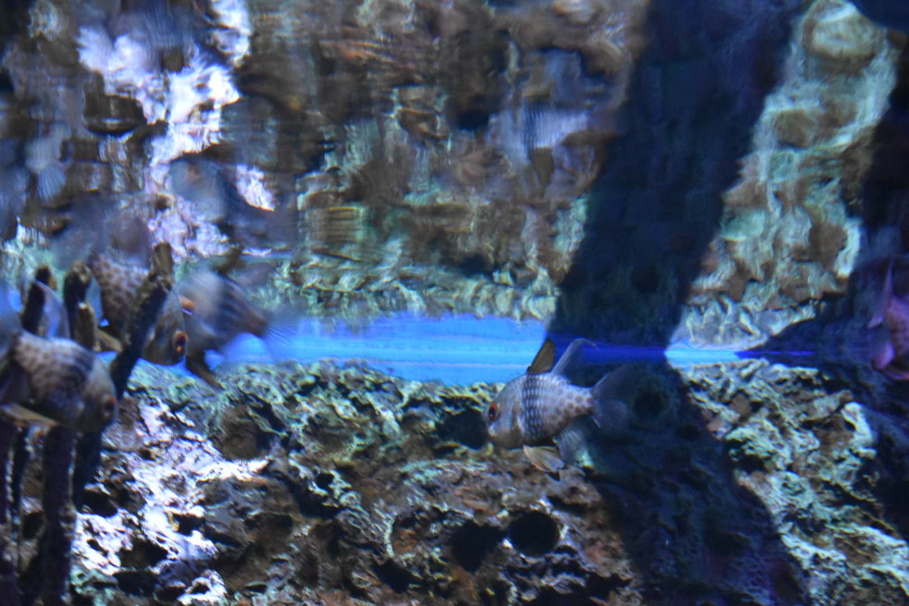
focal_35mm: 82
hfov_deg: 24.6
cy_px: 303
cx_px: 454
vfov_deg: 16.6
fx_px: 2083
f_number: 5.6
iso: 3200
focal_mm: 55
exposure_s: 1/15
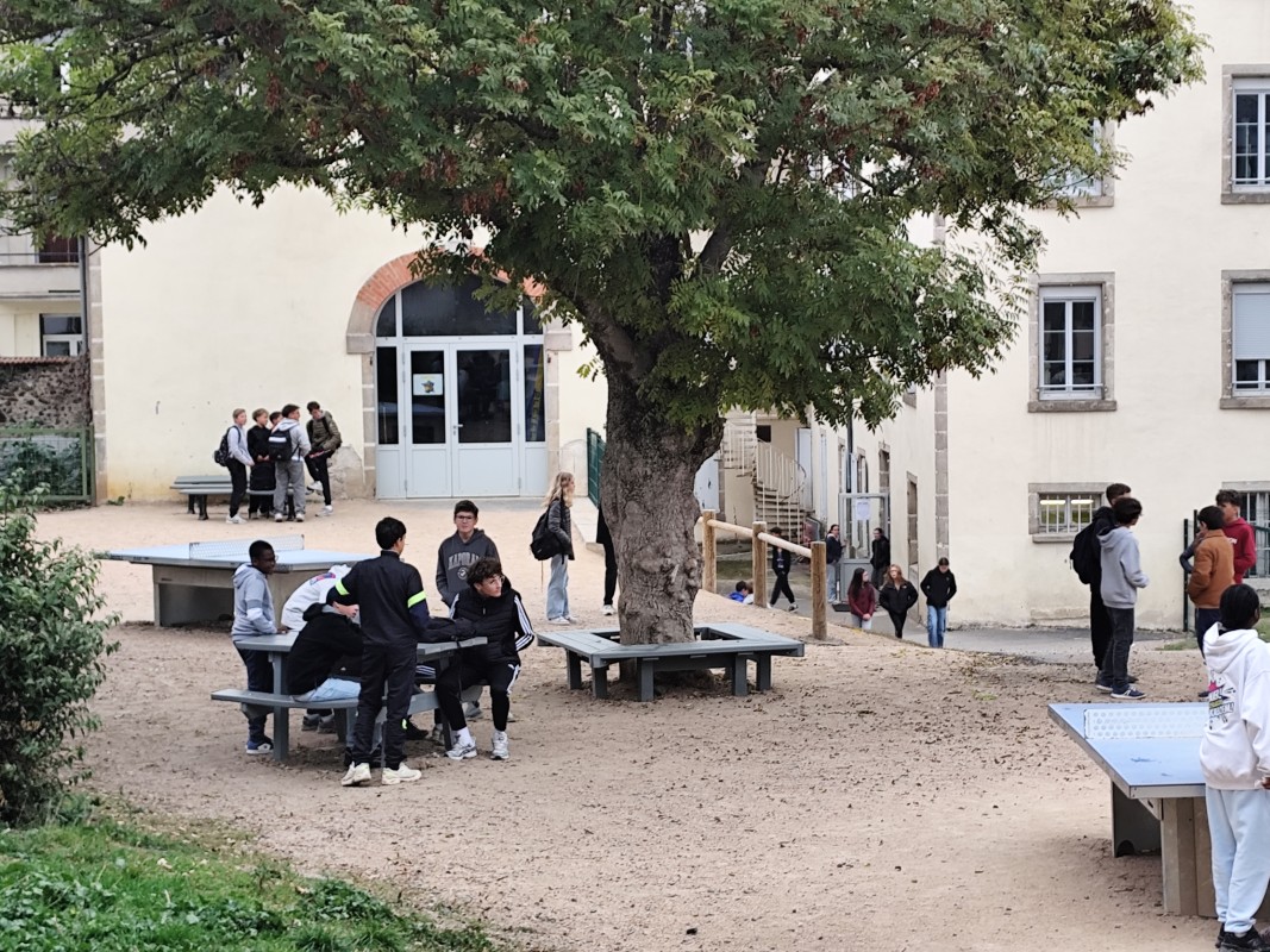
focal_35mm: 77
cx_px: 635
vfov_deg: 19.1
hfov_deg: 25.3
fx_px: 2825
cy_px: 476
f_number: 1.65
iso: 100
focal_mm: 6.14
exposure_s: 1/100
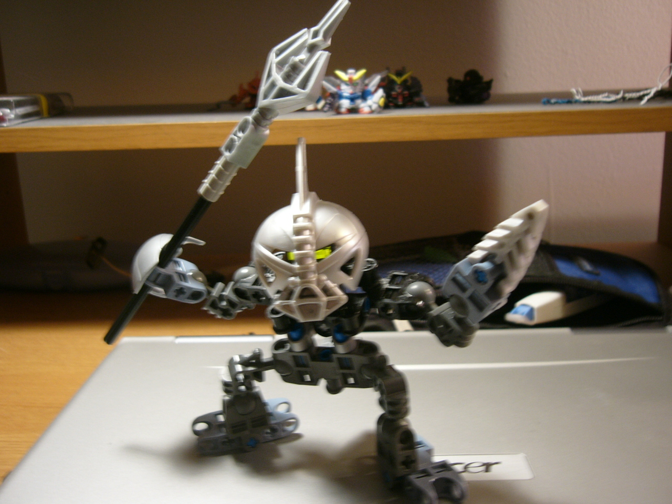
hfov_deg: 52.6
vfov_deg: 40.7
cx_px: 336
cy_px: 252
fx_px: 679
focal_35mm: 35
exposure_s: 1/8
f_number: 2.8
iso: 50
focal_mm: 5.8
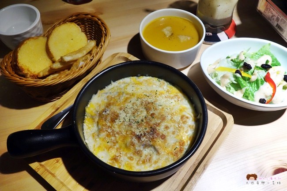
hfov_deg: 57.2
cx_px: 144
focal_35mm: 33
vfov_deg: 39.9
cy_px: 96
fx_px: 263
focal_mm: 12.32
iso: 640
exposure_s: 1/40
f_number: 6.3
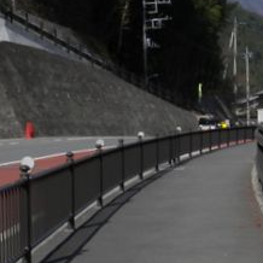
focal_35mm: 107
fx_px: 920
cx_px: 376
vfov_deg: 16.0
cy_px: 251
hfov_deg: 15.2
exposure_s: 1/160
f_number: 9.7
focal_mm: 6
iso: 80
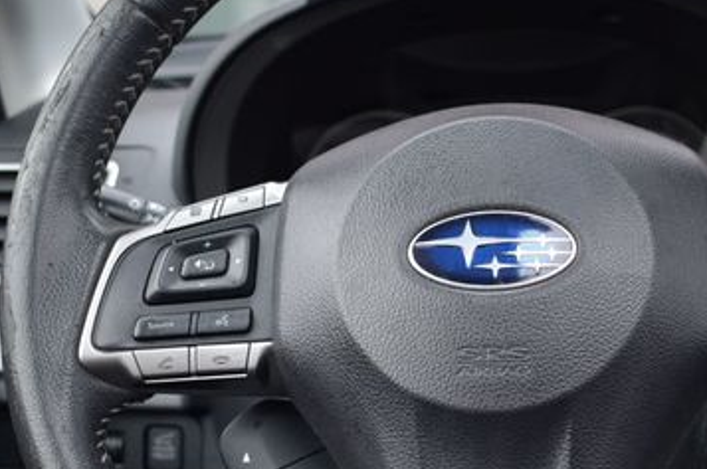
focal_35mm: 62
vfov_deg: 21.7
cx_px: 422
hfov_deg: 32.4
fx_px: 1214
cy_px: 336
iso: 200
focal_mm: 23
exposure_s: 1/80
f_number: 3.8
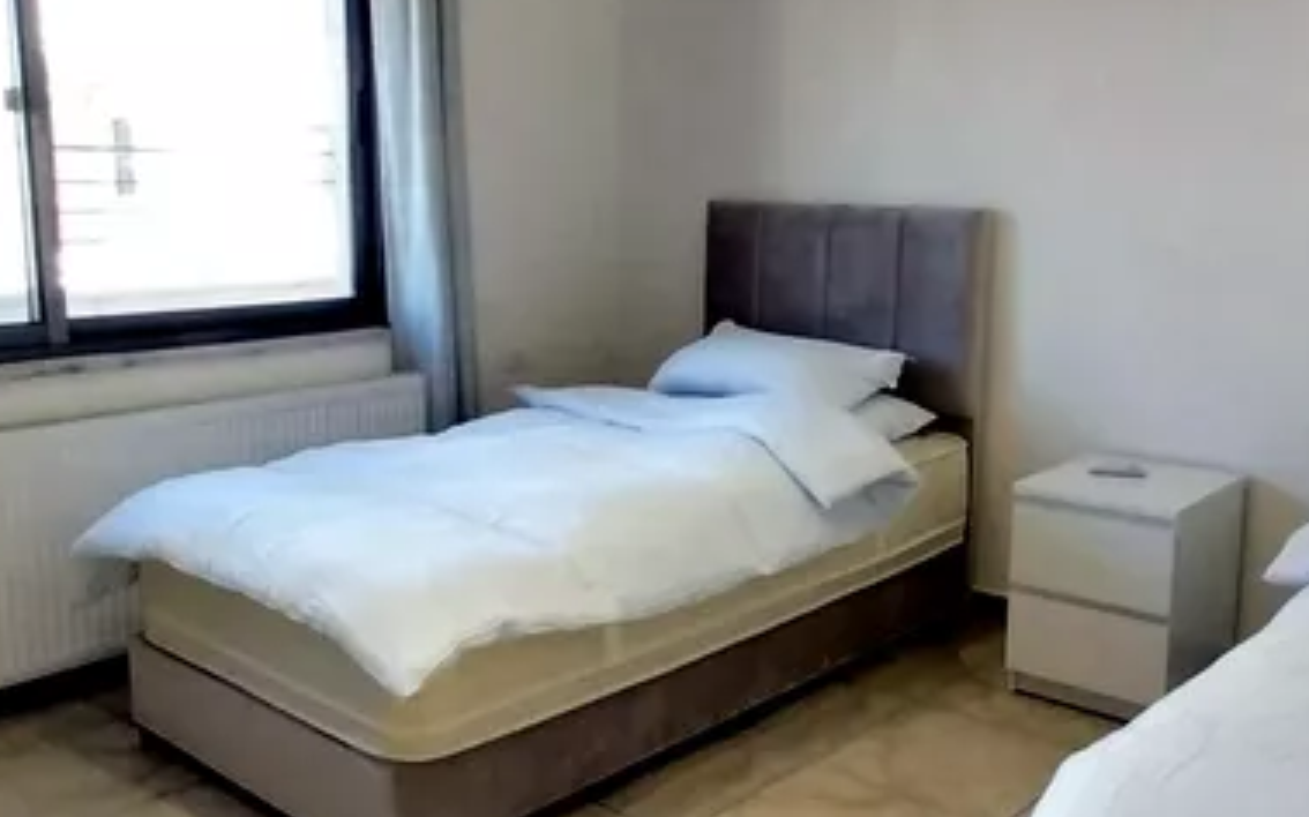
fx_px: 1213
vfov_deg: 37.2
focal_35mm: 34
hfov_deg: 56.6
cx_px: 732
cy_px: 370
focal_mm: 1.3
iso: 160
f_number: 2.2
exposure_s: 1/50
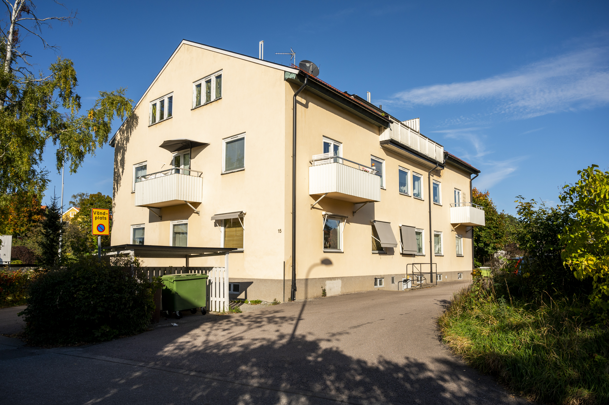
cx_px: 304
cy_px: 202
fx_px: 406
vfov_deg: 53.1
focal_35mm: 24
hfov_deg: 73.8
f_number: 5.6
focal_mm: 24
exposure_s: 1/1600
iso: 320
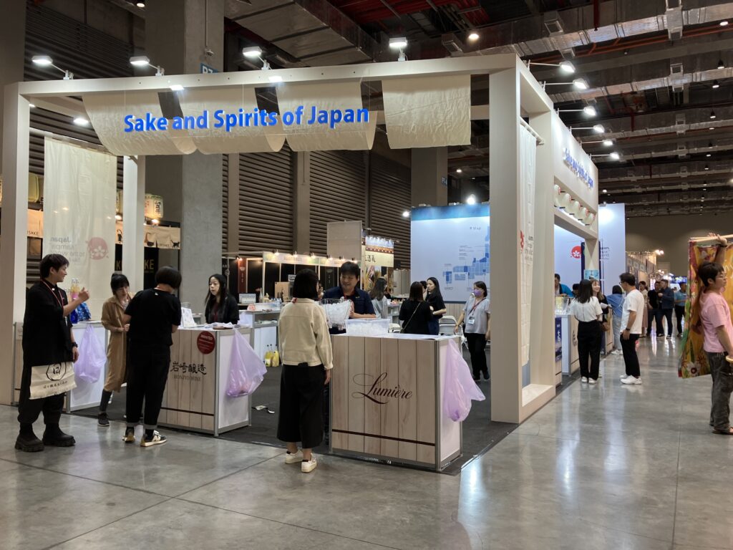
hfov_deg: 63.4
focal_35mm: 28
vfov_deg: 49.7
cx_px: 366
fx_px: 593
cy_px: 275
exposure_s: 1/60
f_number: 1.8
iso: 50
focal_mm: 3.99
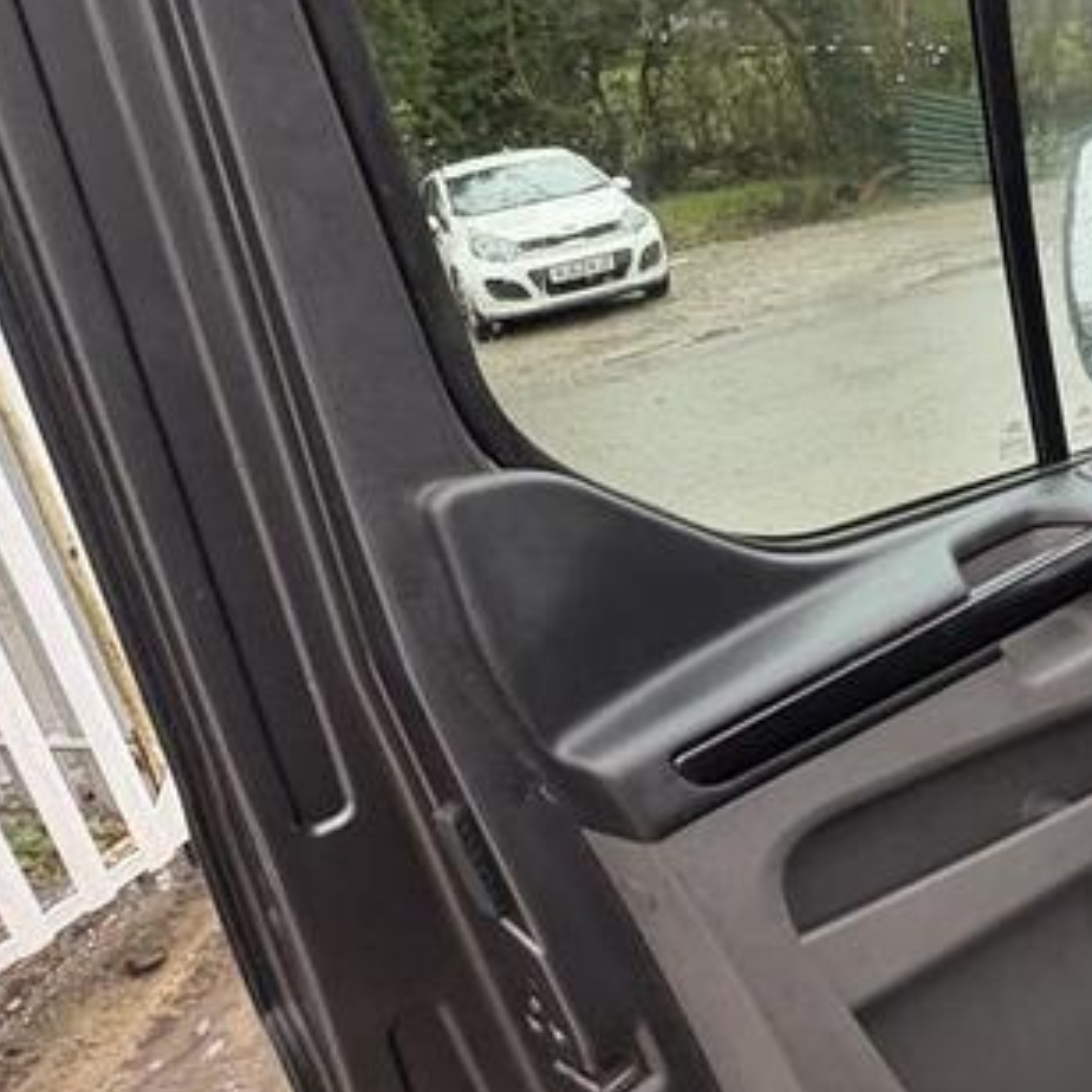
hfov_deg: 43.3
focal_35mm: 36
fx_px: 1285
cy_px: 581
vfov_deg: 46.0
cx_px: 915
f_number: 2.2
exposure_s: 1/60
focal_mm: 2.22
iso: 320
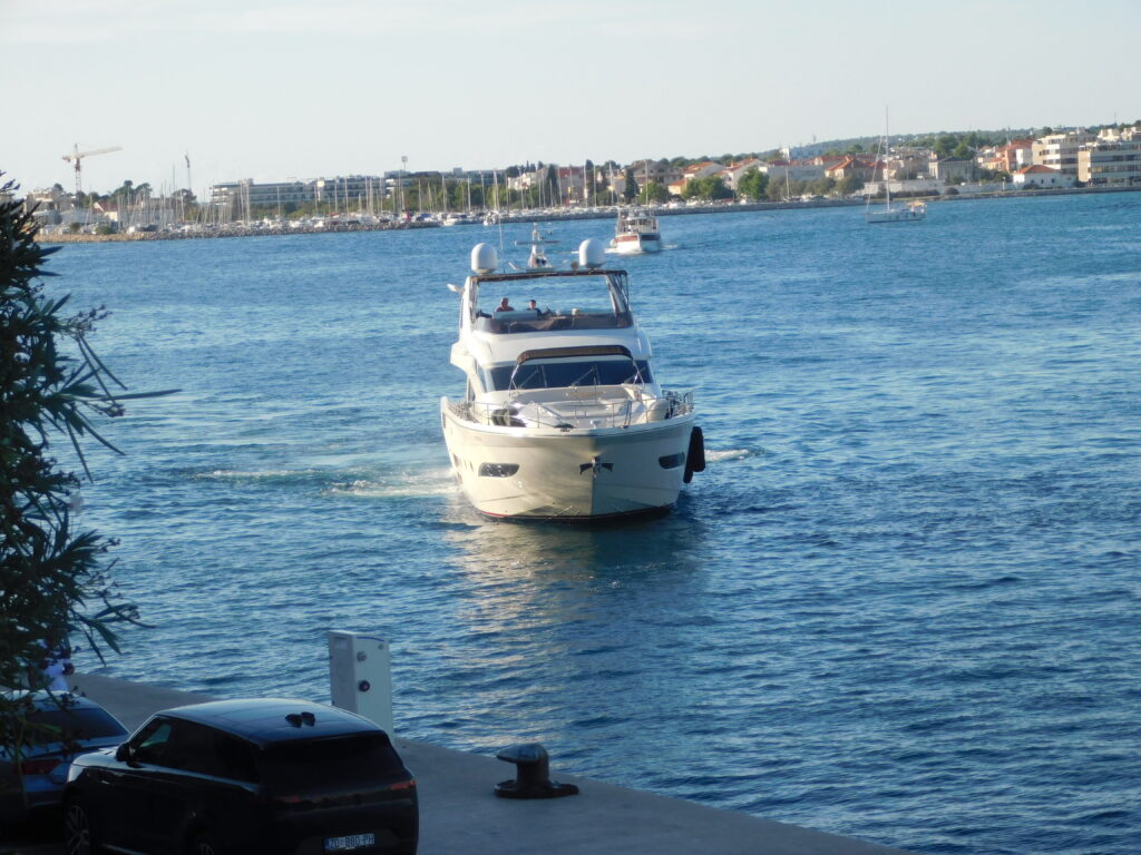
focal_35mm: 115
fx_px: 3791
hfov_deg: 17.1
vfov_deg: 12.9
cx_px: 570
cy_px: 428
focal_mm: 20.3
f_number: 4.8
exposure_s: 1/500
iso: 125
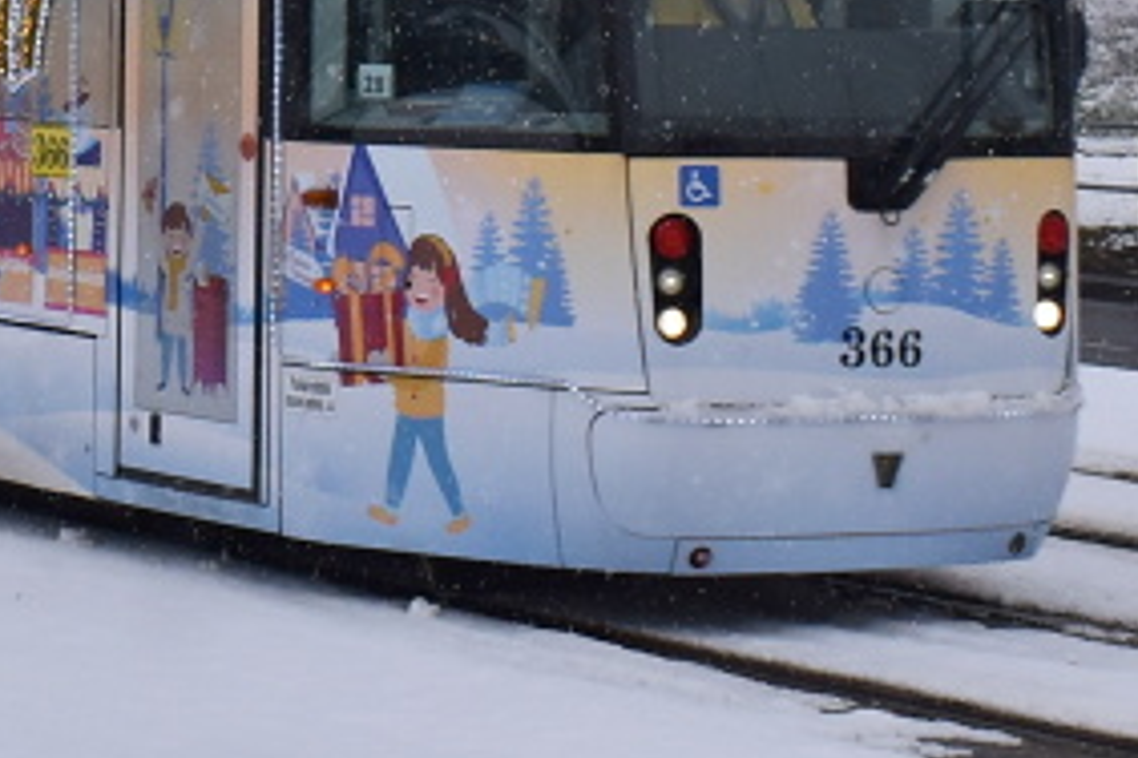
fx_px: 3793
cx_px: 178
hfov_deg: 16.9
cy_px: -167
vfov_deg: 11.2
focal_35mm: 120
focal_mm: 22
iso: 320
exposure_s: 1/320
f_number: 7.1
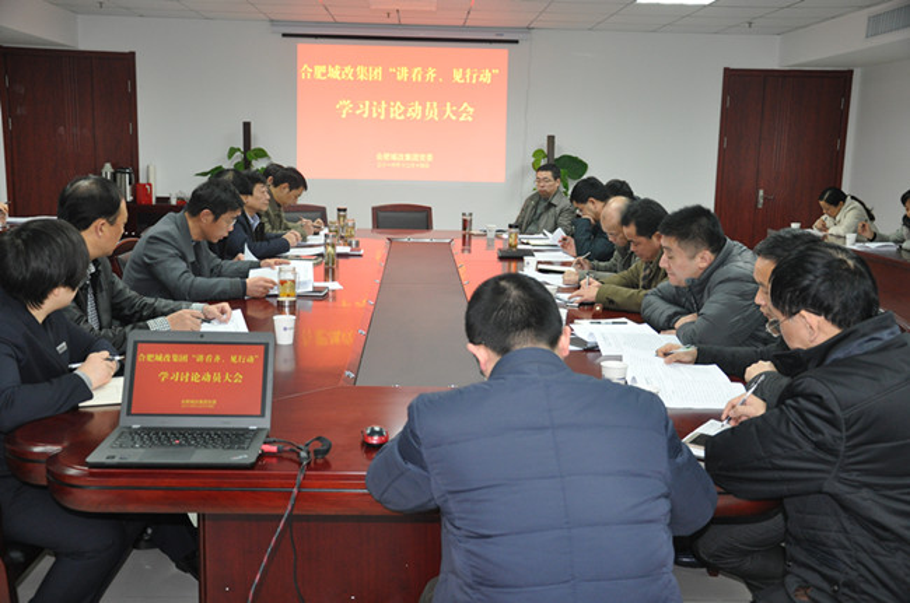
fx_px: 946
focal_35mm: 38
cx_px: 455
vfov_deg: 35.4
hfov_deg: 51.4
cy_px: 302
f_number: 4
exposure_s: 1/60
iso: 800
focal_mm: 25
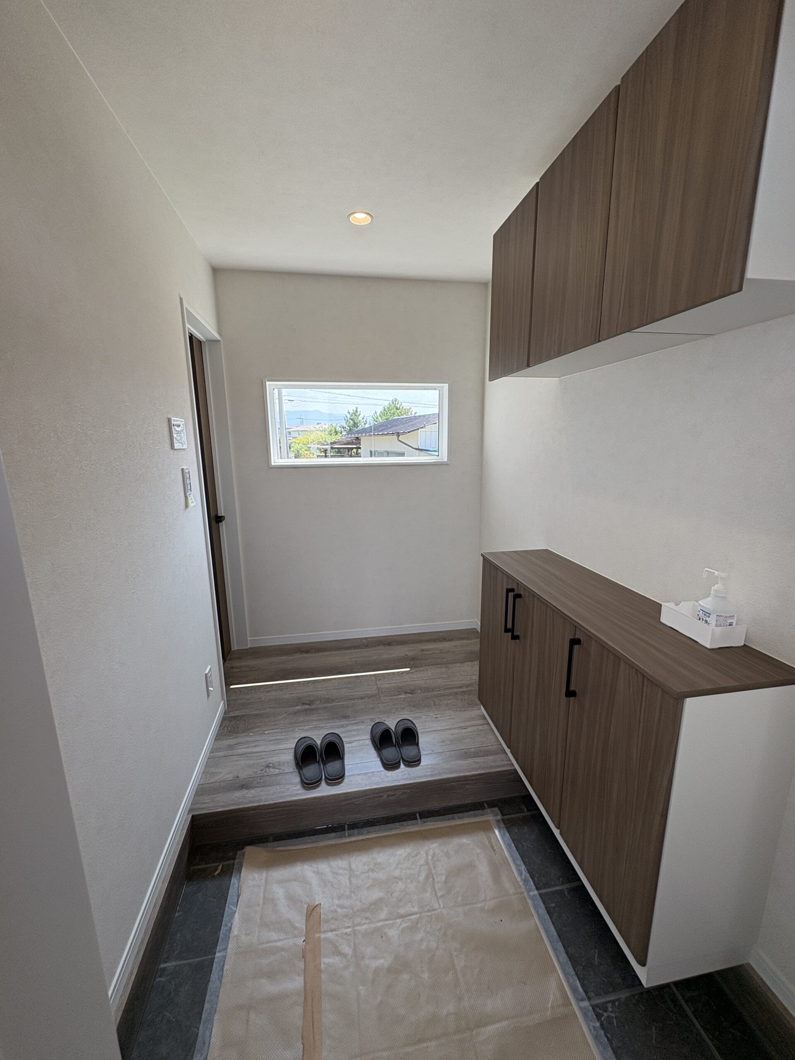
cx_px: 398
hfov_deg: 85.7
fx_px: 429
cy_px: 530
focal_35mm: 14
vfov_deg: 102.1
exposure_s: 1/222
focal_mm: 2.22
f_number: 2.2
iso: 64
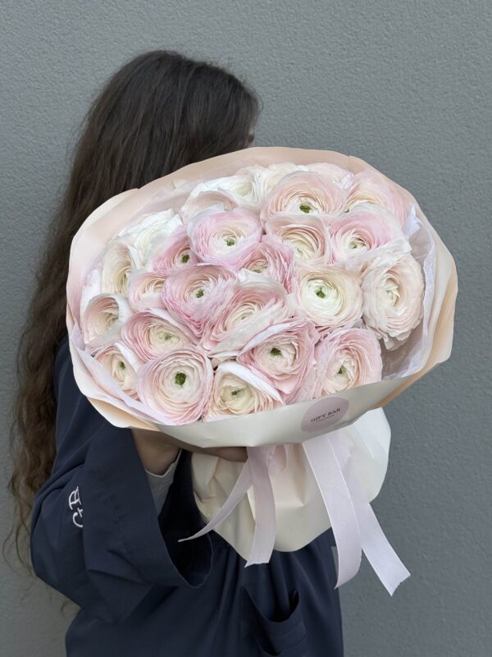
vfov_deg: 39.7
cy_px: 328
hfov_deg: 30.3
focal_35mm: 48
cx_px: 246
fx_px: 910
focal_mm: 6.8
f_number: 1.8
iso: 80
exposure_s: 1/1000
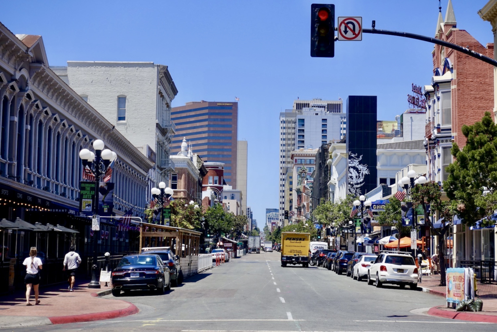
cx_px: 248
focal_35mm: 70
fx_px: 966
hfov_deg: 28.8
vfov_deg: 19.5
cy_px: 166
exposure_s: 1/500
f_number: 5.6
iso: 125
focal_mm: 25.7
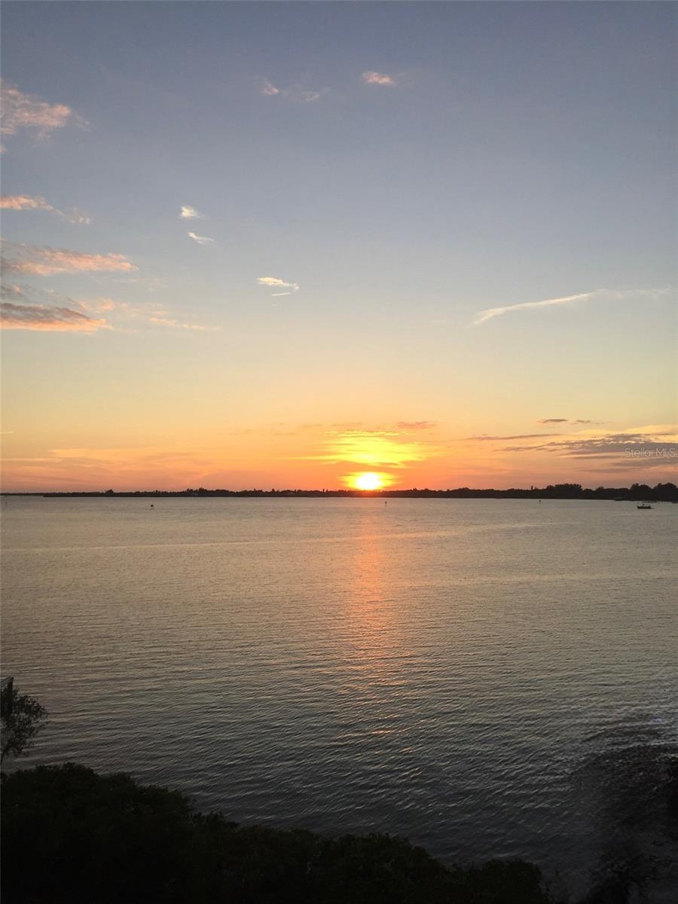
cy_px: 452
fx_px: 757
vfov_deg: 61.7
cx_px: 339
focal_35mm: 29
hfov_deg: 48.2
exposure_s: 1/416
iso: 32
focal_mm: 4.15
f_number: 2.2
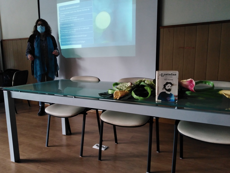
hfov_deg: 67.3
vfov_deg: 53.1
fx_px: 173
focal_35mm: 26
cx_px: 115
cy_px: 86
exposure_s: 1/30
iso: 351
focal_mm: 3.59
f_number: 1.8
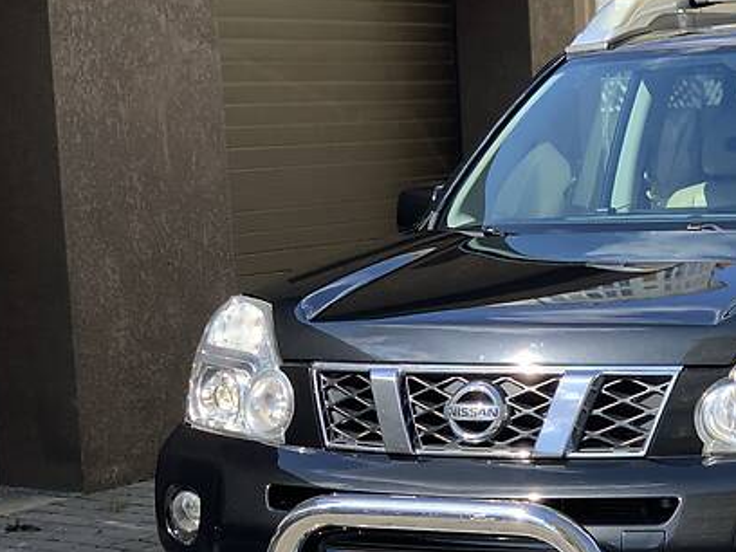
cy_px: 375
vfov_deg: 14.5
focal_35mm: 102
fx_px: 2169
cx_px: 702
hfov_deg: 18.8
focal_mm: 6
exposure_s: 1/448
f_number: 2.4
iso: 16
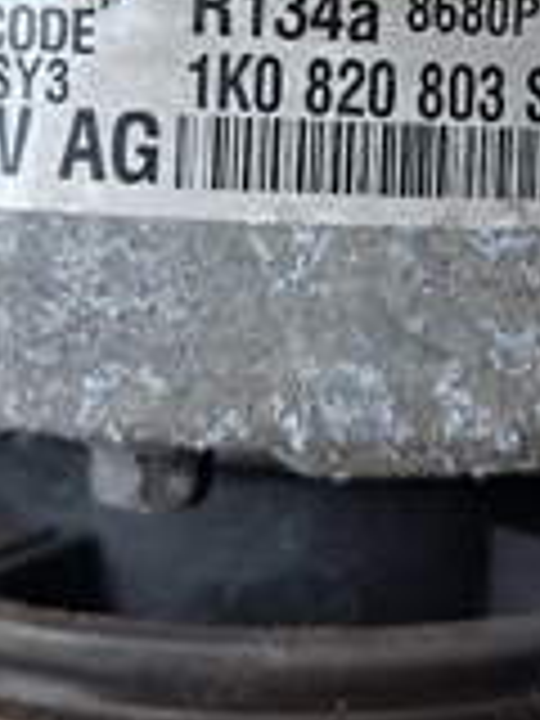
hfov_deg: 24.4
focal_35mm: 60
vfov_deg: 30.5
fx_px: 1248
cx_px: 306
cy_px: 45
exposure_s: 1/50
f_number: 1.8
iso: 64
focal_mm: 5.23
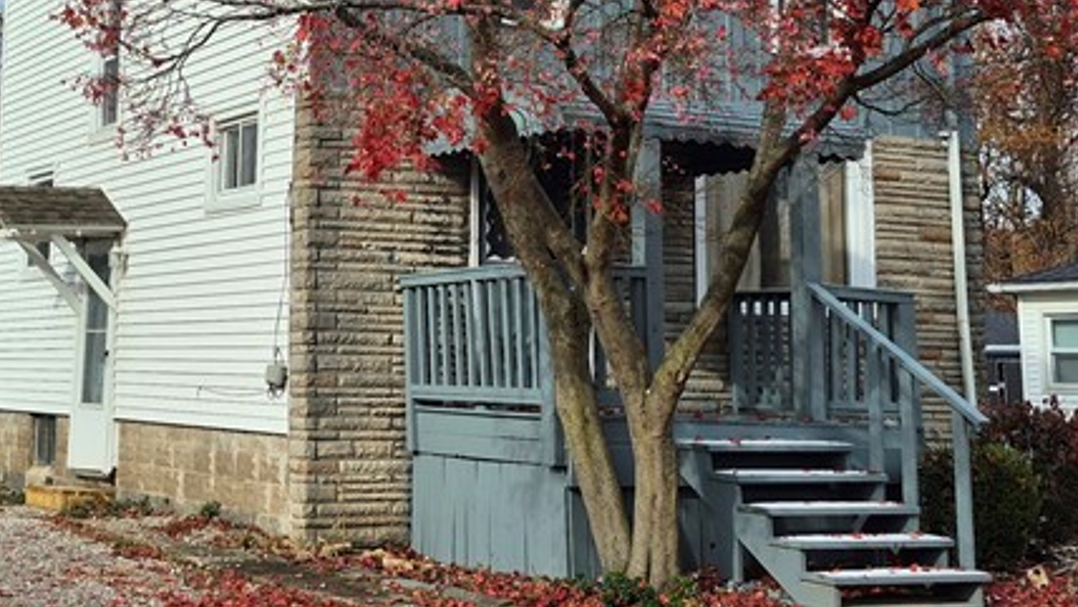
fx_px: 1715
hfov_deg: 34.2
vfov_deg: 19.7
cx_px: 277
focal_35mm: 60
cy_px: 50
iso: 25
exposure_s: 1/1896
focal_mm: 5.4
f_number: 1.8
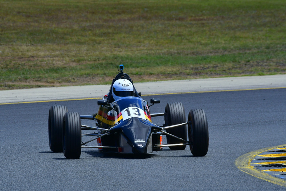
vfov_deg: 2.2
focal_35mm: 615
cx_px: 143
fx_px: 4887
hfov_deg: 3.4
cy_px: 96
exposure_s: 1/640
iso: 320
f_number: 11
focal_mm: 410
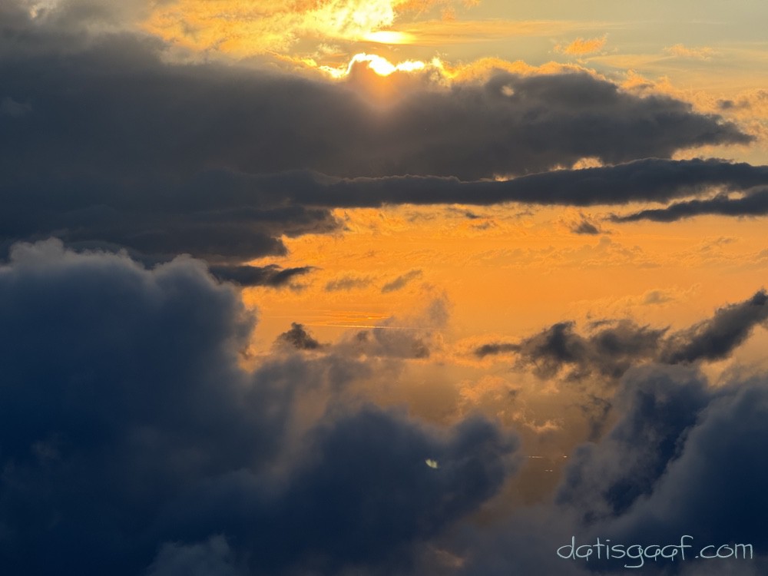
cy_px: 288
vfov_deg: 12.3
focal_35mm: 120
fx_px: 2662
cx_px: 384
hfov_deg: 16.4
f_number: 2.8
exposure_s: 1/2024
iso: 50
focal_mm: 15.66
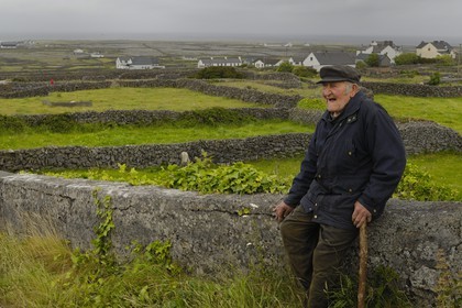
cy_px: 154
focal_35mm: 38
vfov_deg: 35.5
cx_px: 231
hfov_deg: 51.3
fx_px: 481
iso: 100
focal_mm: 25
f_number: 8
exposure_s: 1/60
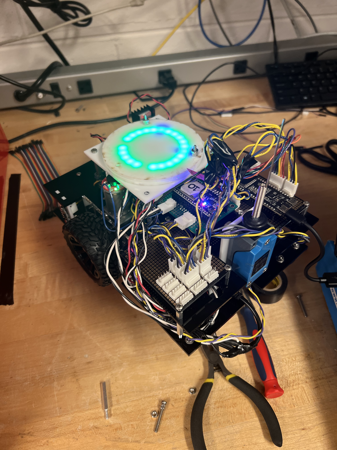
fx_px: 337
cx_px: 168
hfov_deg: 53.1
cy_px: 225
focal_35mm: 26
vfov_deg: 67.3
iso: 160
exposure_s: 1/60
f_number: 1.5
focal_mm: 5.7
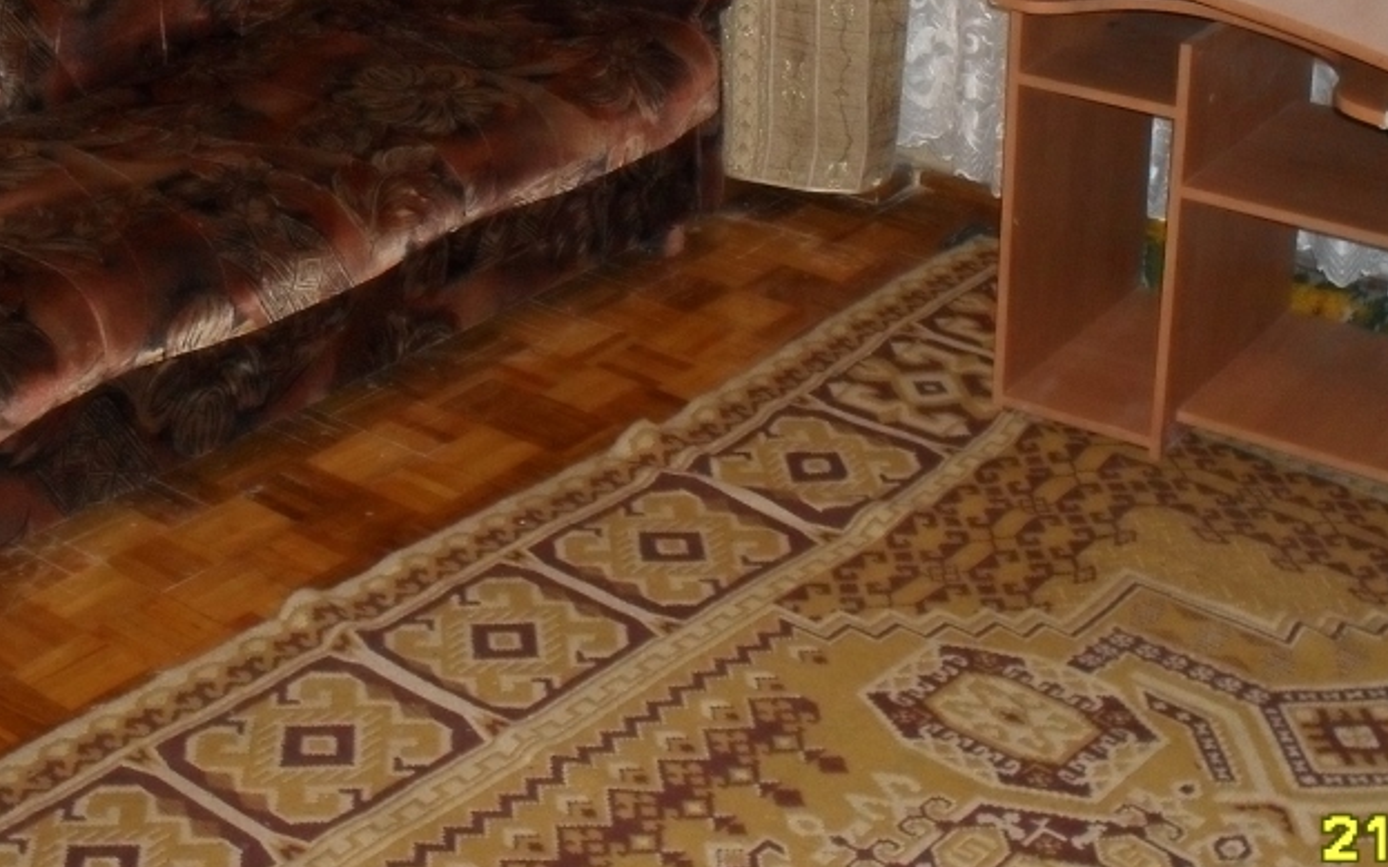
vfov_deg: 21.0
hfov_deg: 33.5
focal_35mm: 61
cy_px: 147
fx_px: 2307
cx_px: 637
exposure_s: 1/45
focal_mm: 6.3
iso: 240
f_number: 3.2
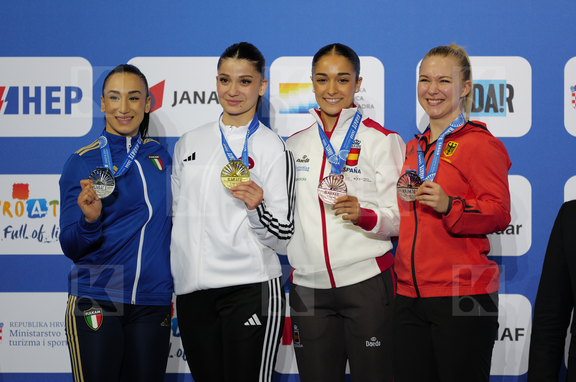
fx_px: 3195
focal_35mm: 200
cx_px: 288
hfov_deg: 10.3
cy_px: 191
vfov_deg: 6.8
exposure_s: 1/250
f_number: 2.8
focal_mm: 200
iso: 640
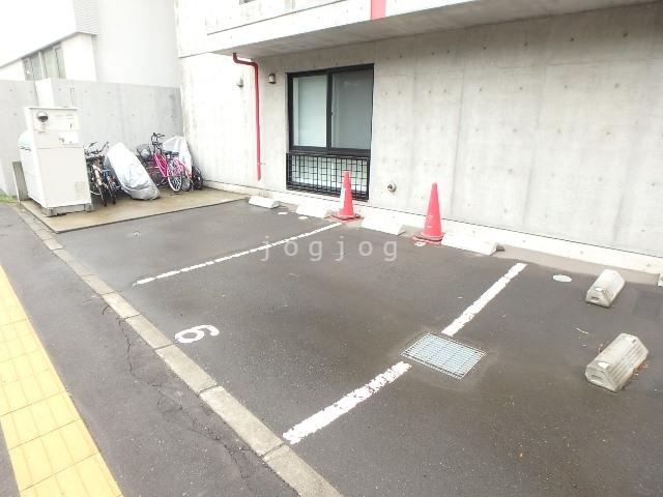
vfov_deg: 63.4
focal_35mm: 21
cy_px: 248
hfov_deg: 79.0
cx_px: 332
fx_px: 402
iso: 125
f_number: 3.5
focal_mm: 3.7
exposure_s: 1/100
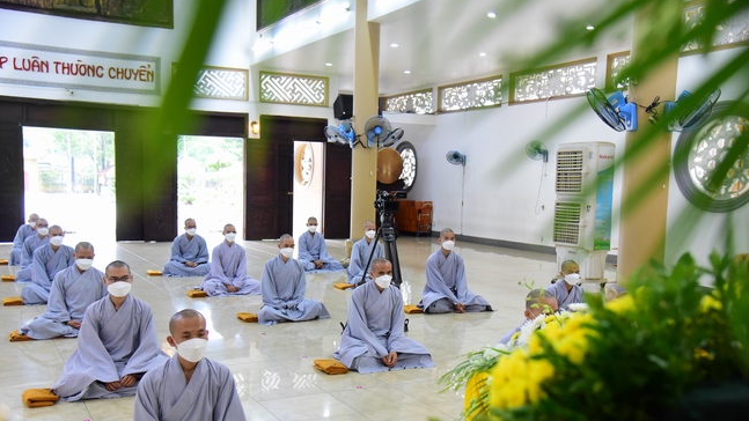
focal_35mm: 40
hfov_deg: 50.5
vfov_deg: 29.7
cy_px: 246
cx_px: 375
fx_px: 794
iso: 5000
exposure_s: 1/160
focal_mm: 38
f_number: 4.5
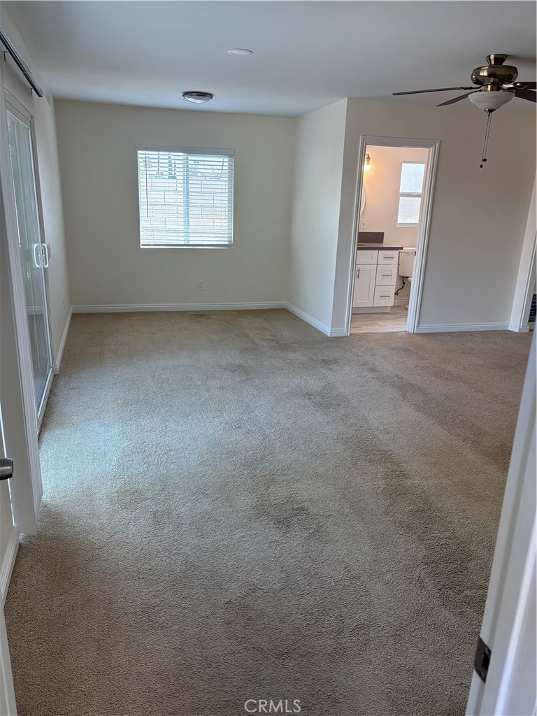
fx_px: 538
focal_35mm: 26
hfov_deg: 53.1
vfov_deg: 67.3
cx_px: 268
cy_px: 358
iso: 125
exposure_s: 1/194
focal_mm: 5.96
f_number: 1.6
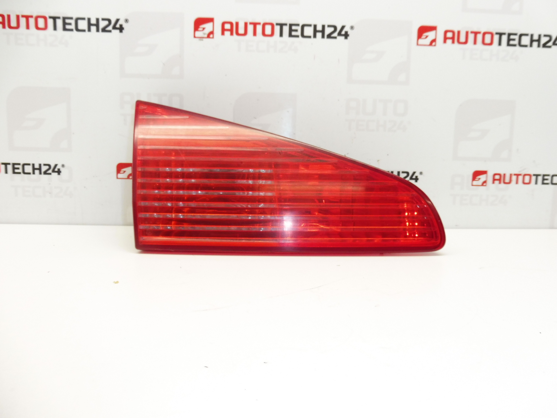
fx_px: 402
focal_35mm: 25
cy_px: 209
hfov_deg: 69.4
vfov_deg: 54.9
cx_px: 278
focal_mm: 4.4
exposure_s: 1/60
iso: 200
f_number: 3.5
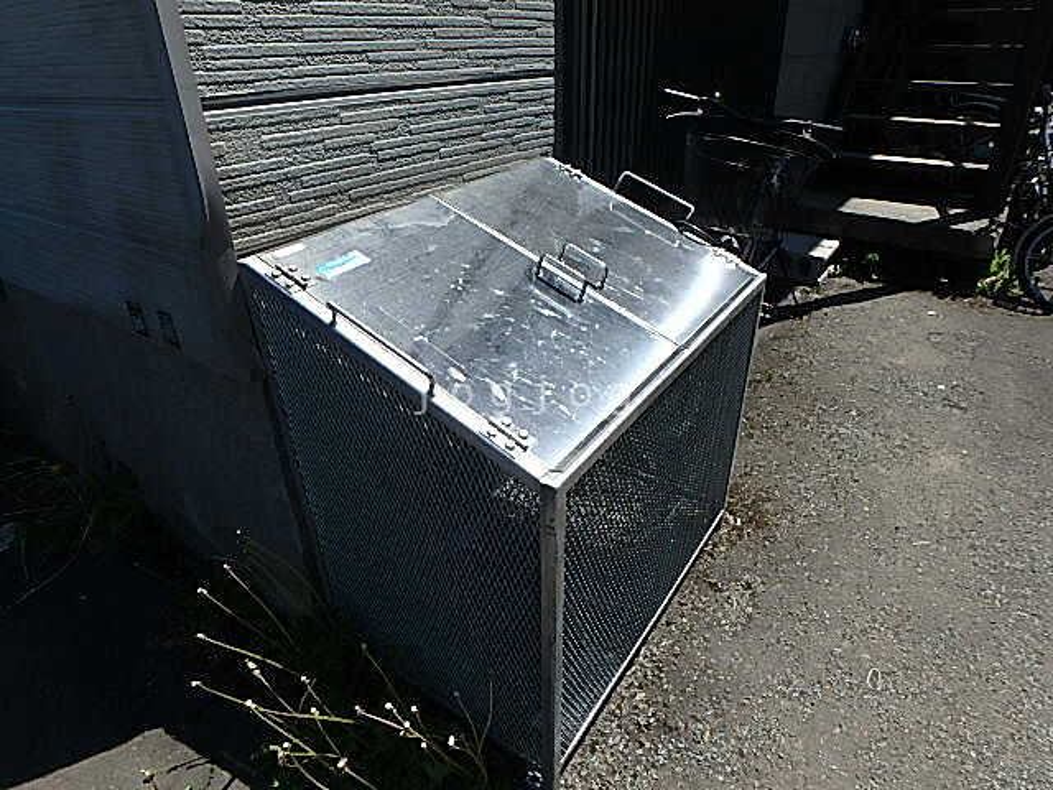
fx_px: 639
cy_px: 395
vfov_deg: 63.4
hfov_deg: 79.0
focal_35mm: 21
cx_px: 526
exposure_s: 1/500
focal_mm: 3.7
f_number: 6
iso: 125
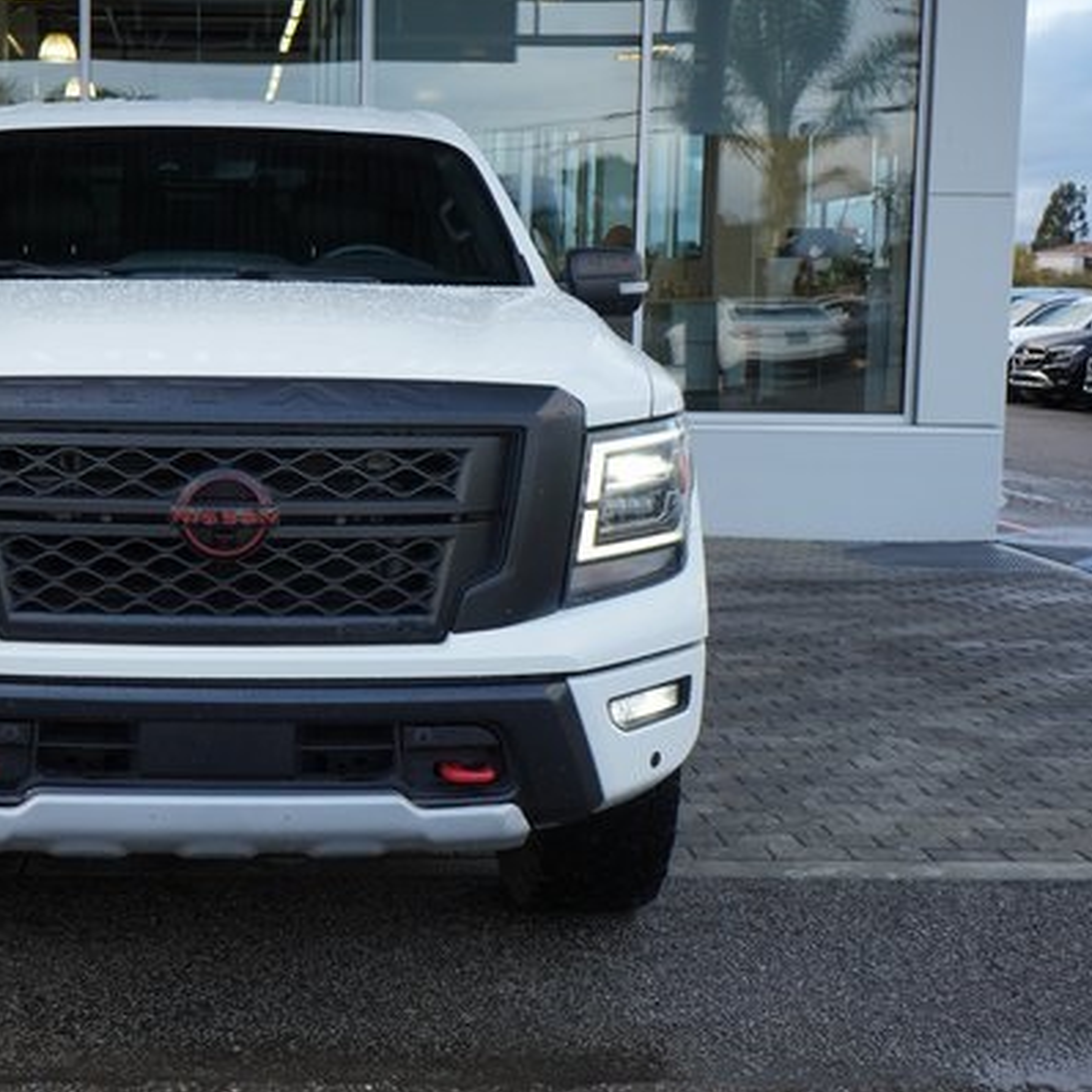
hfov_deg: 32.0
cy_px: 514
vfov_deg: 32.8
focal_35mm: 52
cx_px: 236
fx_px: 1856
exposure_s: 1/160
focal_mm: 38
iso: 1000
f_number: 8
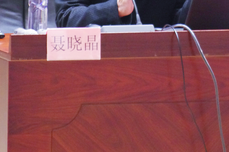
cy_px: -33
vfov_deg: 1.9
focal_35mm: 716
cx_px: 174
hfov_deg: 2.9
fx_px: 4545
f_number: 5.6
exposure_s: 1/30
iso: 3200
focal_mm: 170
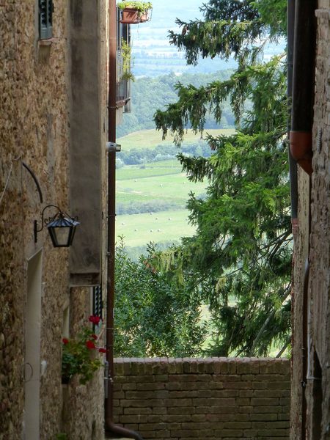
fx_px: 2796
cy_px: 220
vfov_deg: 9.0
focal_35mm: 220
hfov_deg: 6.8
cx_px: 165
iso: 200
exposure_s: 1/160
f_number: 5.5
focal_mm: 35.6
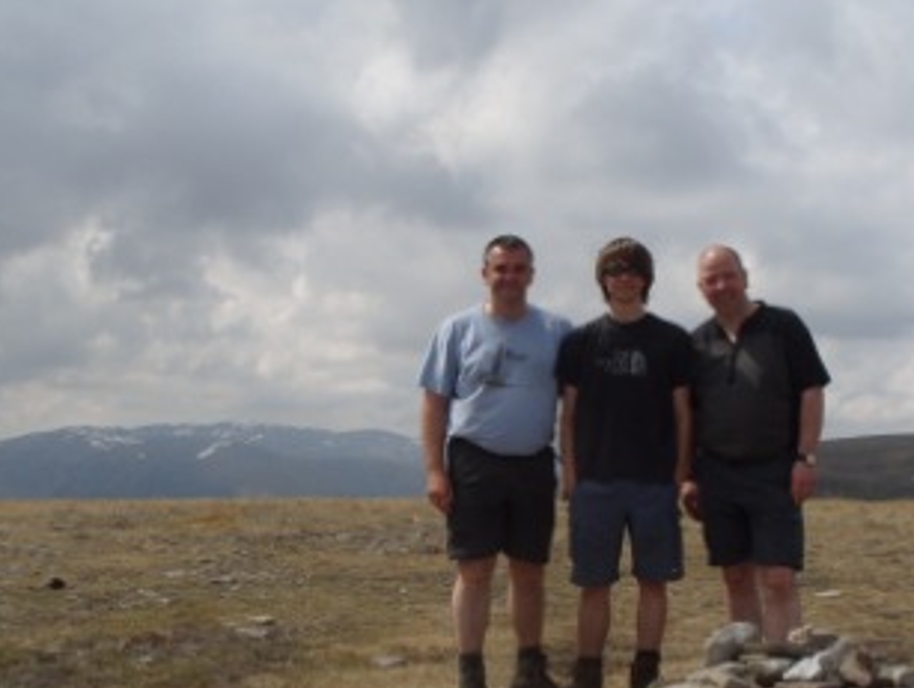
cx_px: 458
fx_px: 1348
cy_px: 423
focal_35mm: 51
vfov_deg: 28.5
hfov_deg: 37.5
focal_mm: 7.8
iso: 80
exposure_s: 1/500
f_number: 7.4
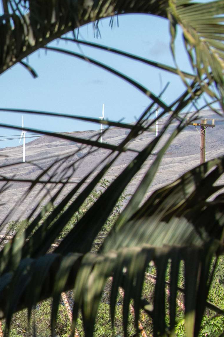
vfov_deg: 5.5
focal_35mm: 374
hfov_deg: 3.7
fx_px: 3489
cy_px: 252
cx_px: -120
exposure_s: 1/250
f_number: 8
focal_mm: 67
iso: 400
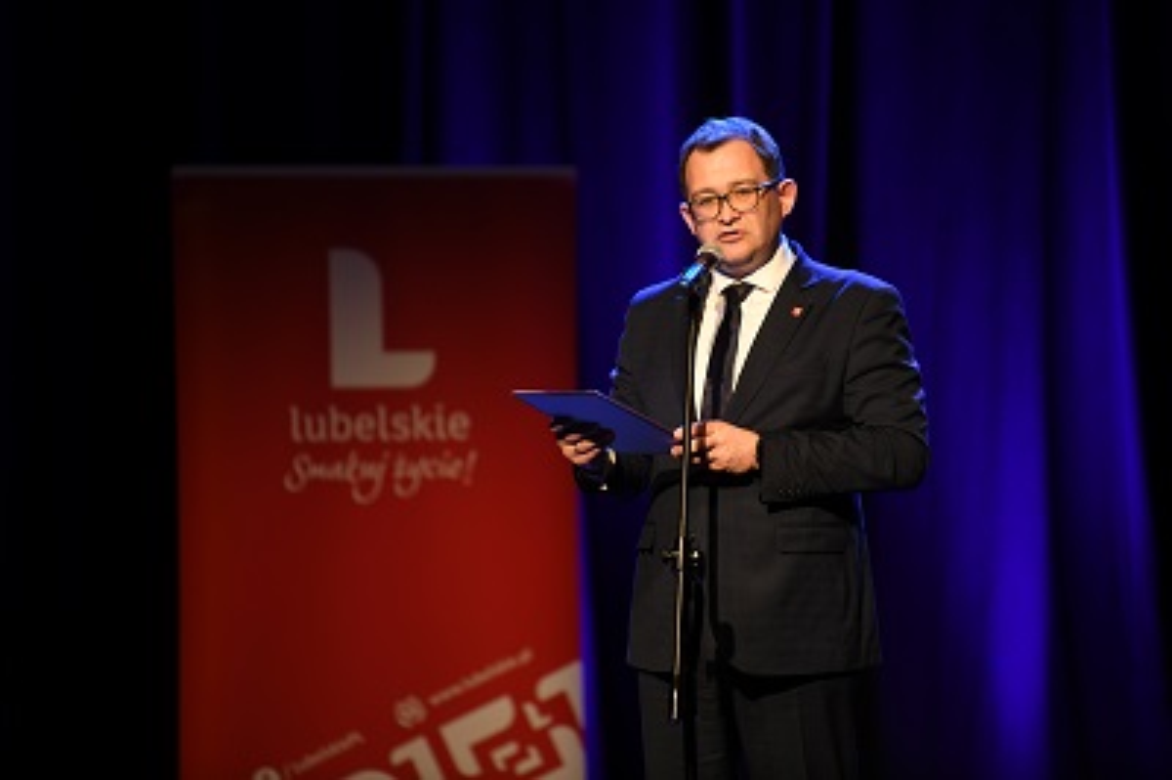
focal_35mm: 200
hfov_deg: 10.3
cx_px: 586
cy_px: 390
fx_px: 6506
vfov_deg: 6.9
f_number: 2.8
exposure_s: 1/100
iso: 640
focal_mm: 200
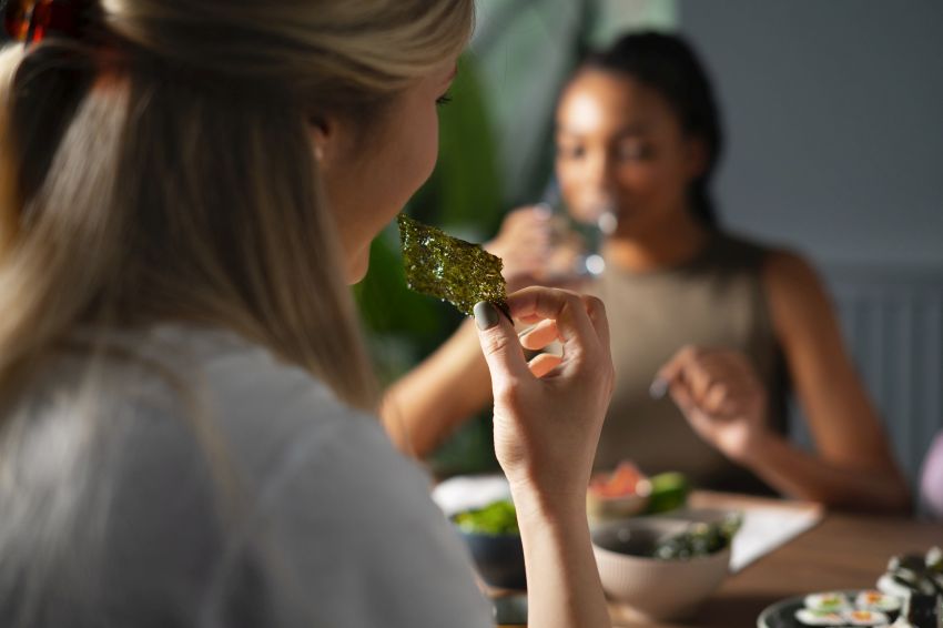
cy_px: 314
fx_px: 1309
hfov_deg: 39.6
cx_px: 472
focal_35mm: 50
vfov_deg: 27.0
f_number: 2.5
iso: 640
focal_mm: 50
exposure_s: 1/200
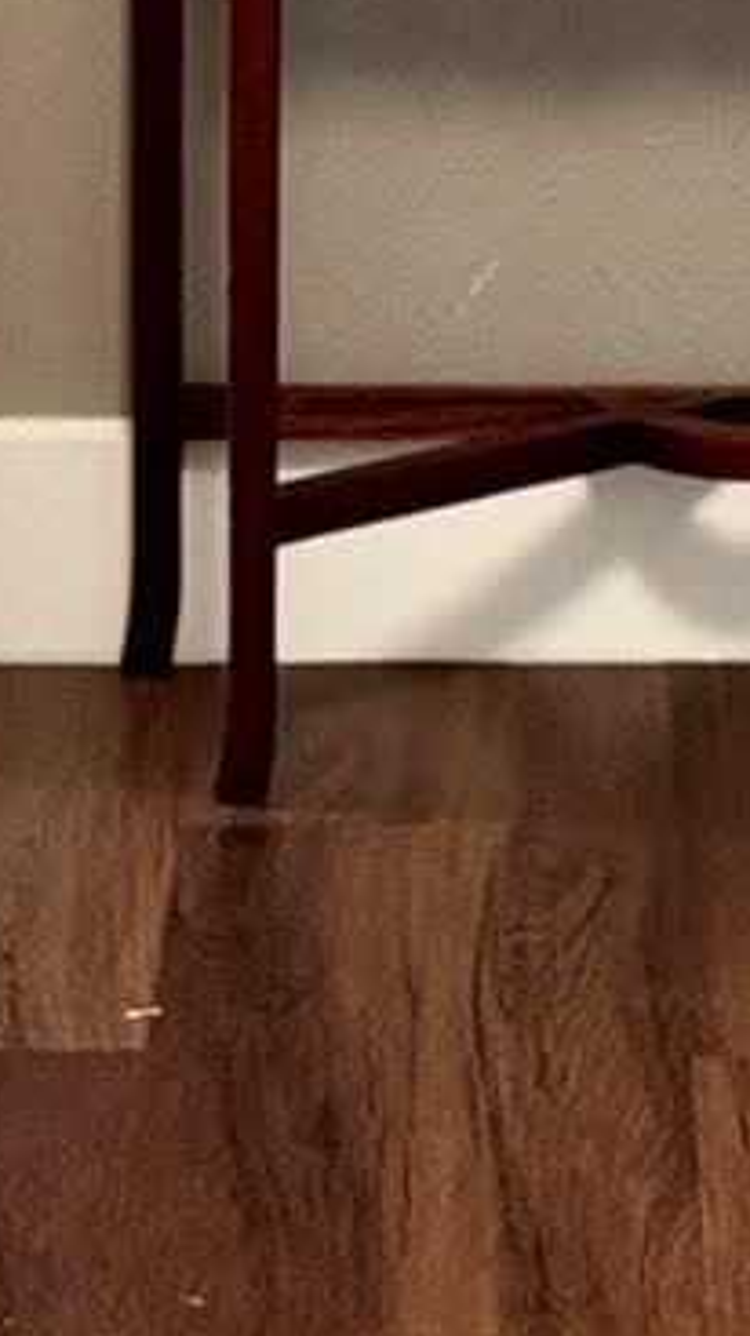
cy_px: -1190
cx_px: 586
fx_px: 5170
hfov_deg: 8.3
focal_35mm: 146
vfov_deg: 13.1
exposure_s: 1/60
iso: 500
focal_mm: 6.76
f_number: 1.78
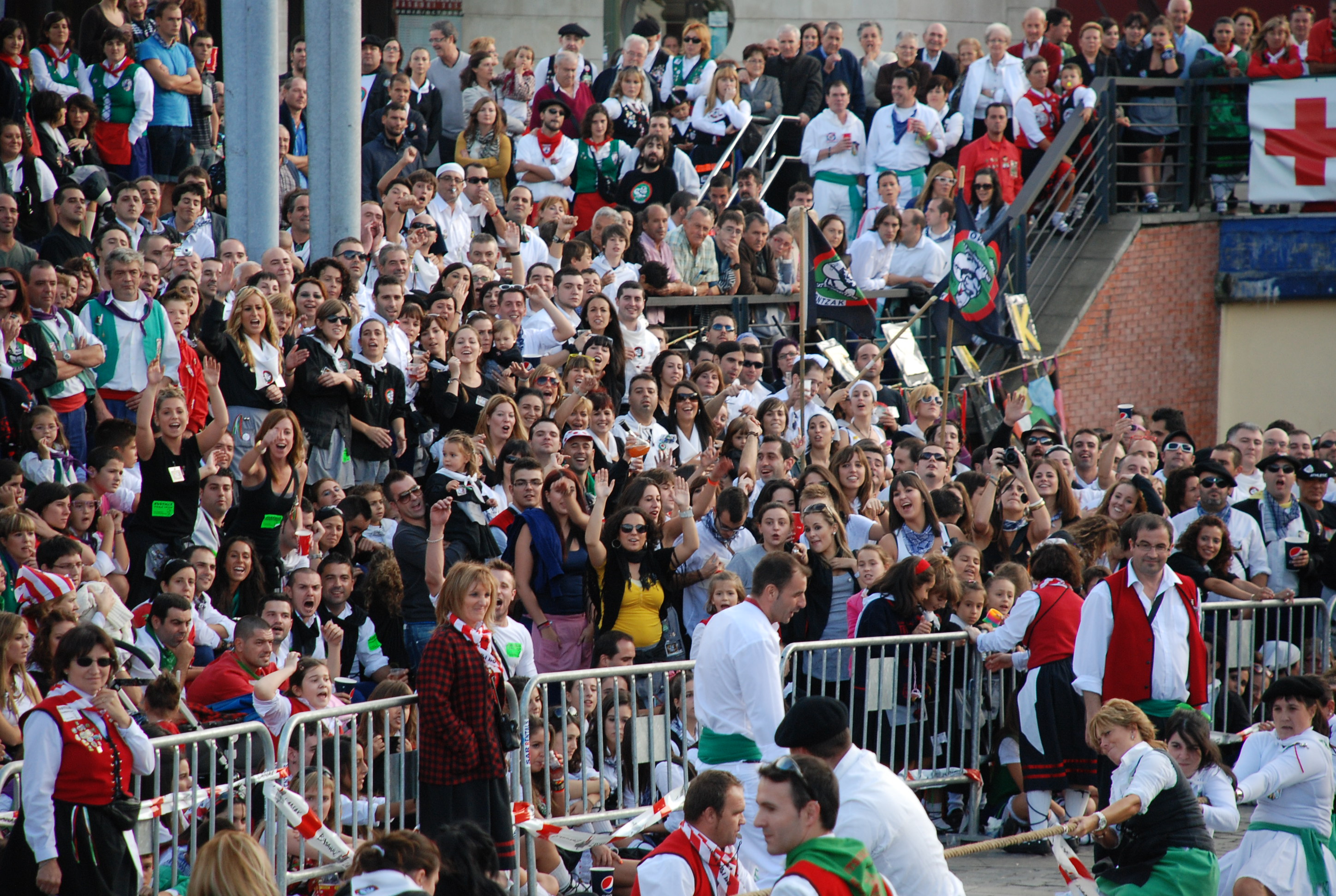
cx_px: 668
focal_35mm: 202
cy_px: 448
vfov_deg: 6.8
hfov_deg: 10.1
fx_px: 7530
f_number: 5.6
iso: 400
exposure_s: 1/160
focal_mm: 135
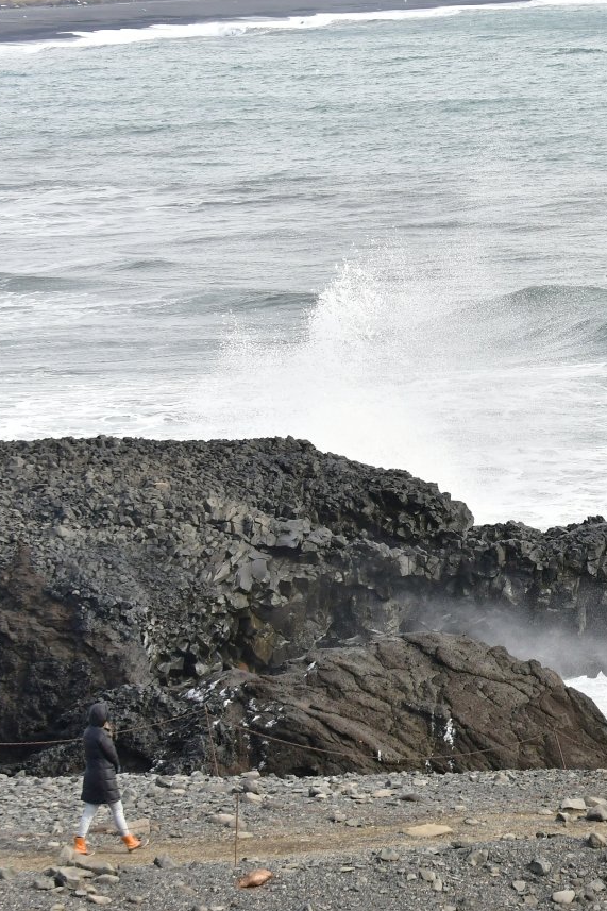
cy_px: 346
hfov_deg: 6.9
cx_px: 783
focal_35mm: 196
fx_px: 4959
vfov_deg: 10.5
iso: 500
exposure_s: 1/1600
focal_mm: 70
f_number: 5
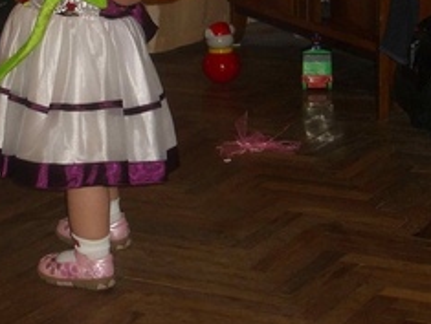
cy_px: 18
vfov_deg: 13.5
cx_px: 172
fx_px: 1359
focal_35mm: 109
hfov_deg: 18.0
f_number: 3.6
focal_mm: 11.8
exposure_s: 1/60
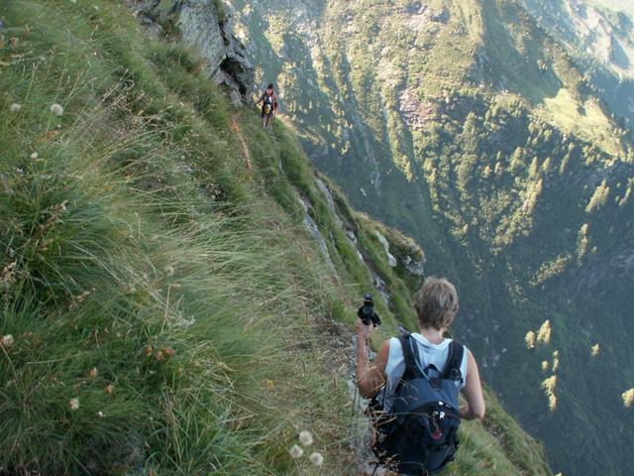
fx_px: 641
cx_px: 317
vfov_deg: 40.7
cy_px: 238
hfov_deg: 52.6
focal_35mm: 35
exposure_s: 1/40
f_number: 3.5
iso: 50
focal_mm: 5.86
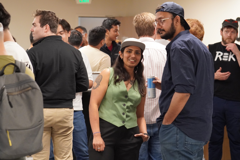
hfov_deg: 18.2
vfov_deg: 12.2
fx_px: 750
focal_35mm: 112
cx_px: 120
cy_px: 80
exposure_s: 1/160
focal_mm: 75
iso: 2500
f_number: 4
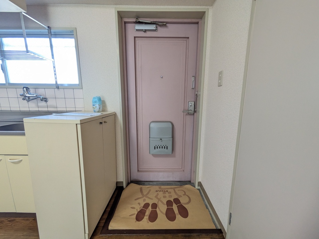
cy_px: 120
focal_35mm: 14
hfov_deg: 102.1
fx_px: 129
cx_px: 160
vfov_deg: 85.7
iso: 144
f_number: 2.2
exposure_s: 1/50
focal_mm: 1.83
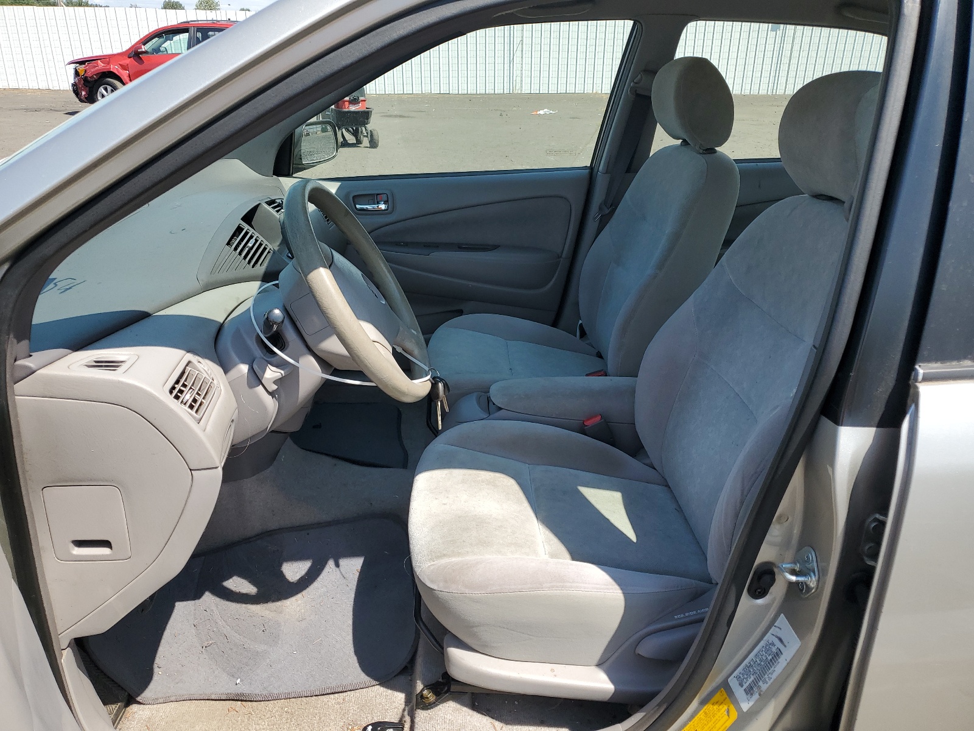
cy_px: 366
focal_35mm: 26
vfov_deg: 53.1
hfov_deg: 67.3
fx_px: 732
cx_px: 487
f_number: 1.5
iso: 50
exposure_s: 1/2000
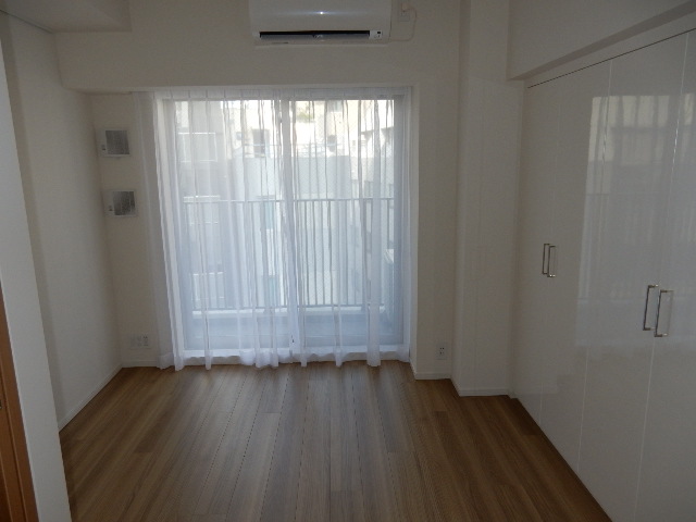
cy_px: 261
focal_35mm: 25
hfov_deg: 69.4
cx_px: 348
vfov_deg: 54.9
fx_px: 503
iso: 125
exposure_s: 1/100
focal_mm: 4.5
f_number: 3.7
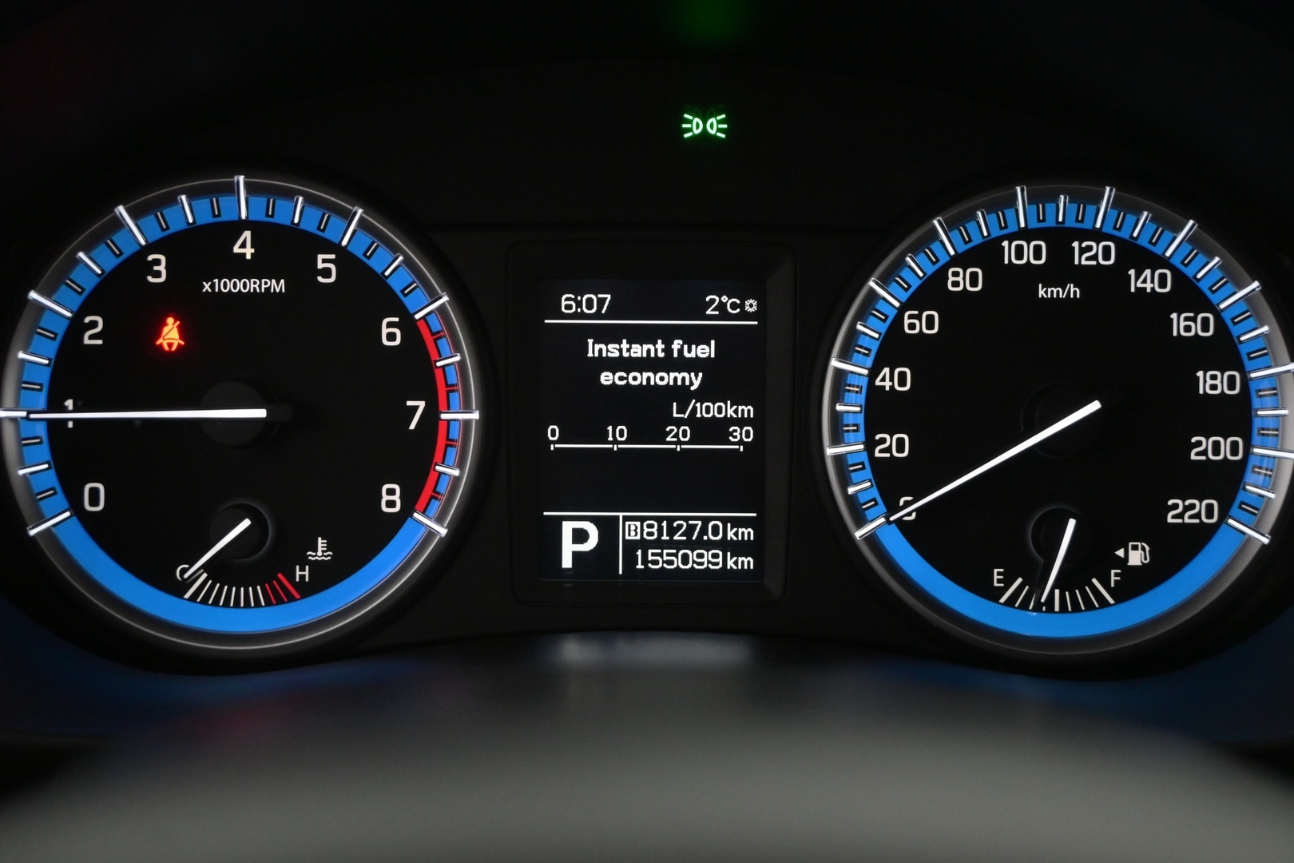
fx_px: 1887
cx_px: 647
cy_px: 432
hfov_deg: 37.9
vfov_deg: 25.8
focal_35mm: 52
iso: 2500
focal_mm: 35
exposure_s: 1/60
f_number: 5.3
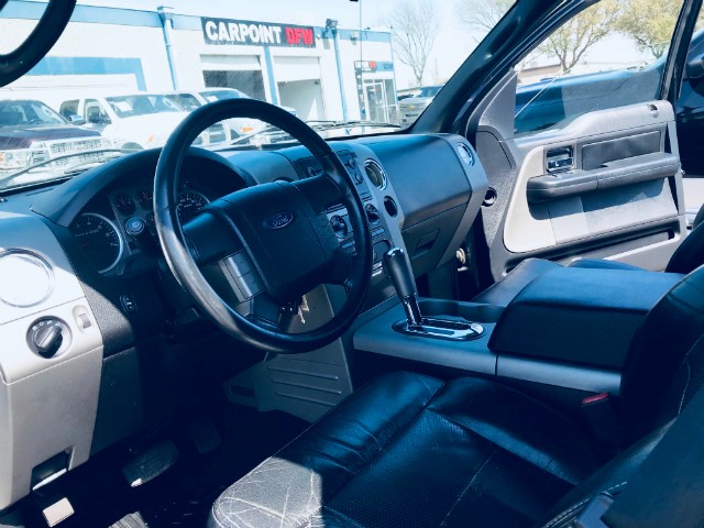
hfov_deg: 63.4
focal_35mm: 28
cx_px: 352
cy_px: 264
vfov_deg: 49.7
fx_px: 569
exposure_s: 1/541
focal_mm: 3.99
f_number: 1.8
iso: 20
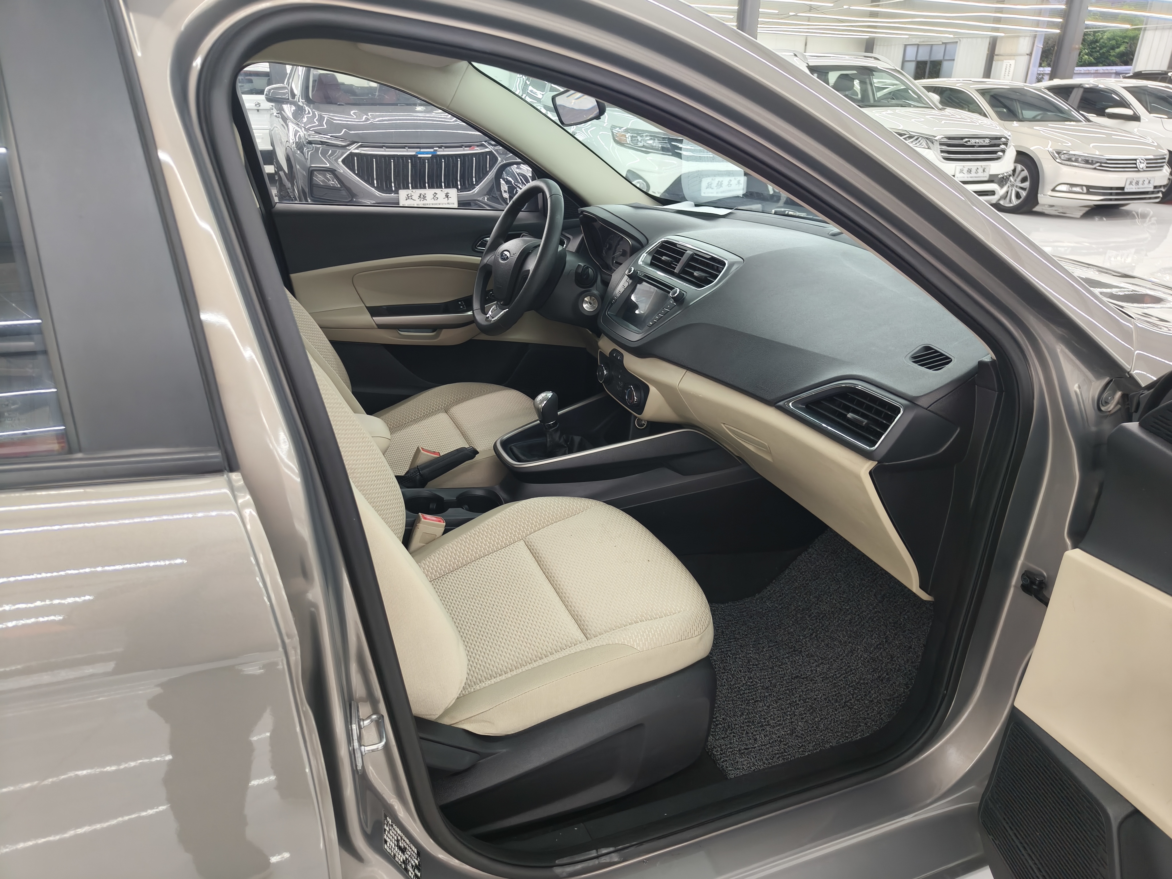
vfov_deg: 56.8
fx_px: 813
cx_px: 586
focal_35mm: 24
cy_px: 440
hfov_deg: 71.6
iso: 125
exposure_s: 1/50
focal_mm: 5.59
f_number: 1.8
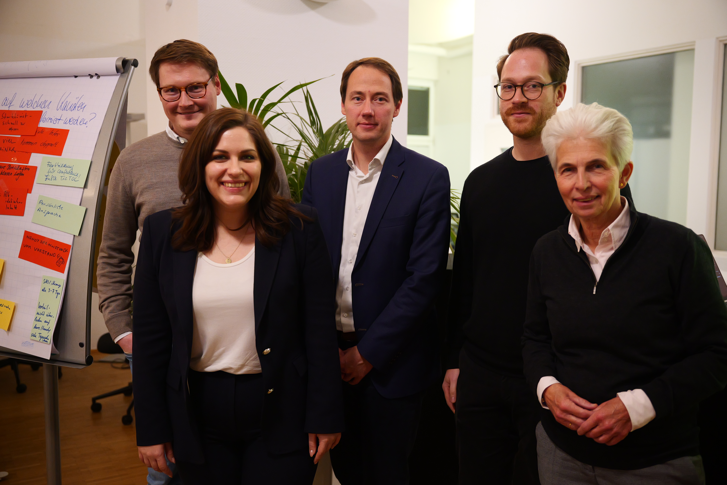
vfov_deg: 37.9
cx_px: 364
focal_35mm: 35
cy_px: 242
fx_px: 707
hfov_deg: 54.4
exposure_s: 1/160
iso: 5000
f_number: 2.8
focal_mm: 35
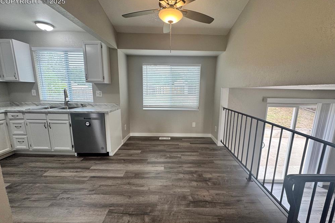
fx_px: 140
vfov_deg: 77.3
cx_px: 172
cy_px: 114
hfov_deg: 100.4
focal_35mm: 15
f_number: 2.2
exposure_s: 1/120
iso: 125
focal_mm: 2.22
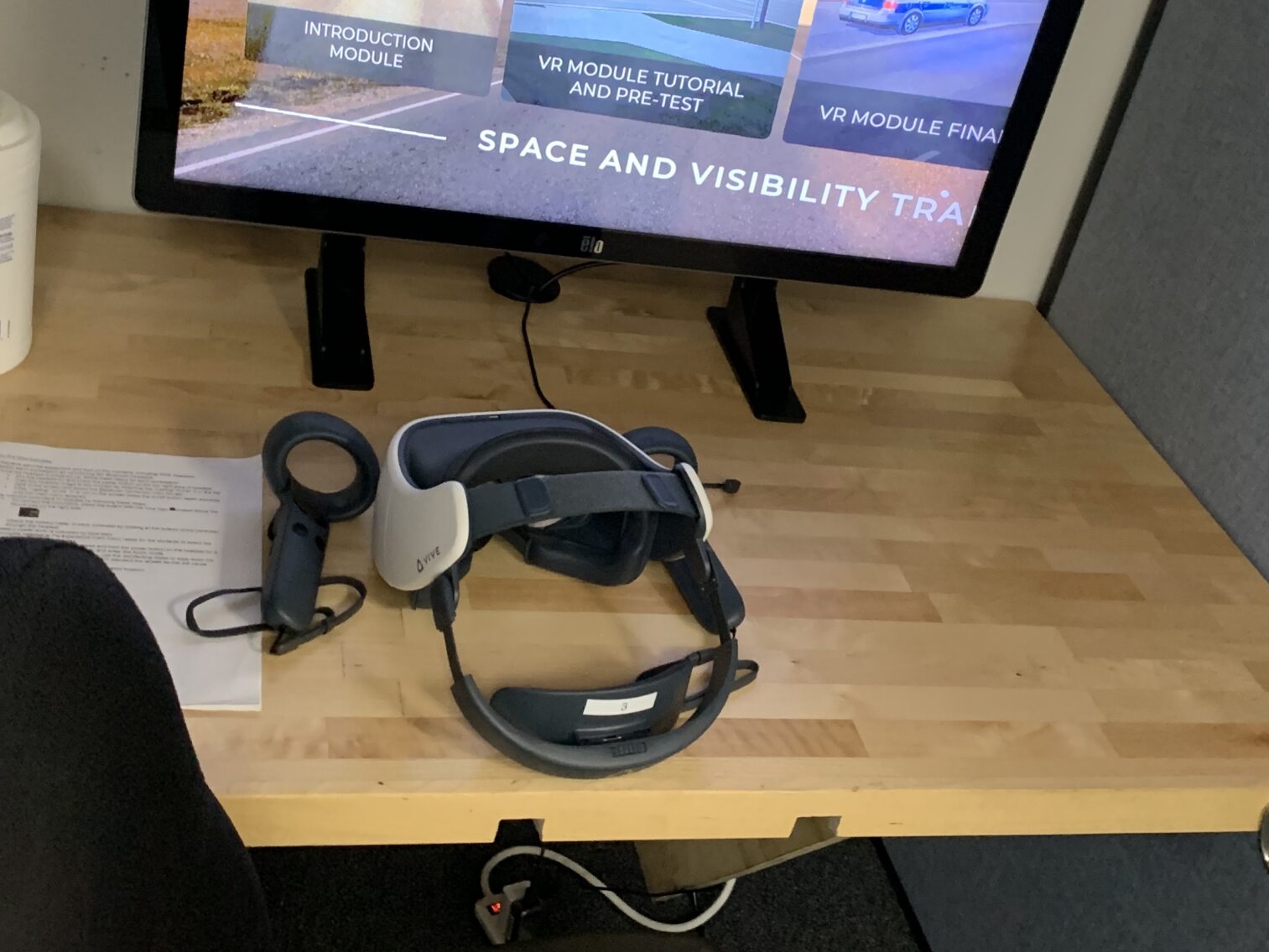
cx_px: 651
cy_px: 323
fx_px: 1613
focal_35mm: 44
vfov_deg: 32.6
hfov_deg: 42.9
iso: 320
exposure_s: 1/33
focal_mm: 4.25
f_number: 1.8
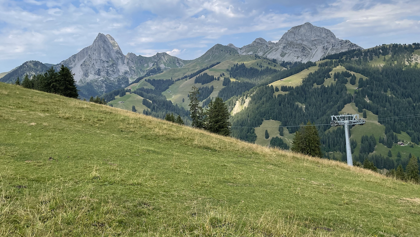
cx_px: 207
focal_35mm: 29
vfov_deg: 39.9
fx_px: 323
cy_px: 87
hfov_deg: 66.1
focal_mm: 4.2
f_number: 1.6
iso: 32
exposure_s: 1/3125
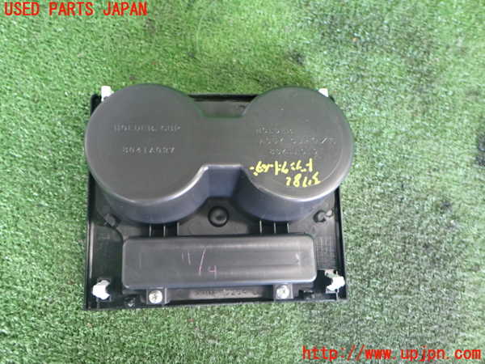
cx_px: 242
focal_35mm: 30
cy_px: 182
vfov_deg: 46.8
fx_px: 420
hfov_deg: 60.0
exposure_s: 1/30
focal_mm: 5.4
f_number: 2.3
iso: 640
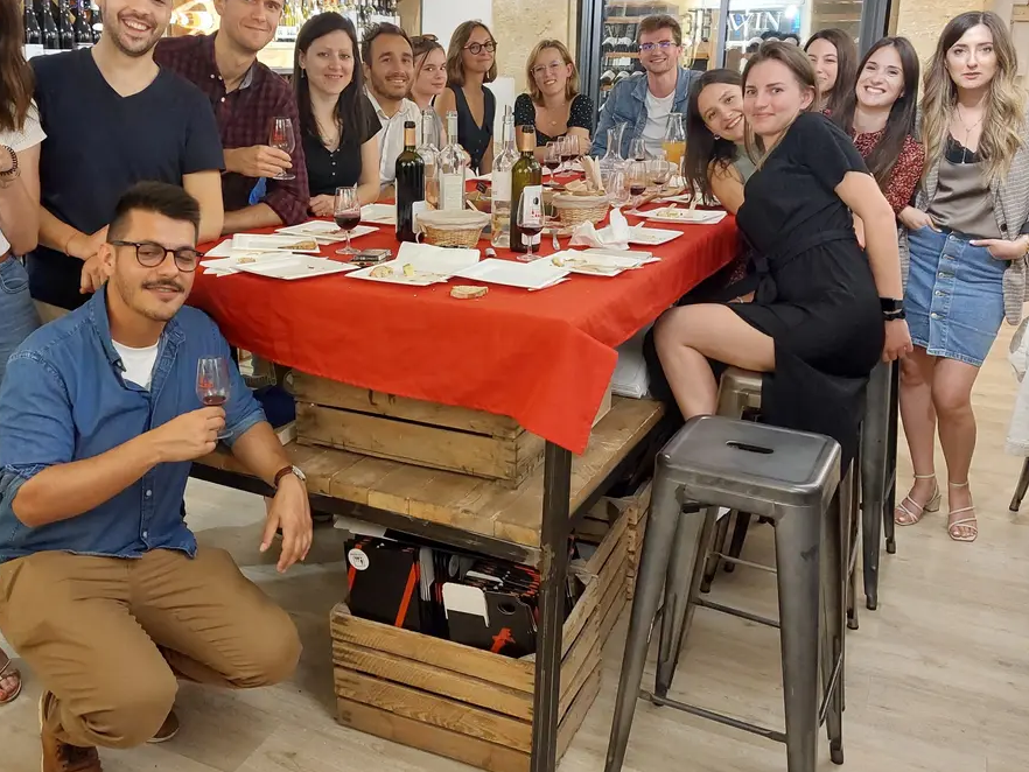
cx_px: 450
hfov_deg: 53.8
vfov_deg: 41.6
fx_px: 1011
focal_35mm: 34
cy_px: 315
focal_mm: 5.23
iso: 500
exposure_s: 1/25
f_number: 1.8
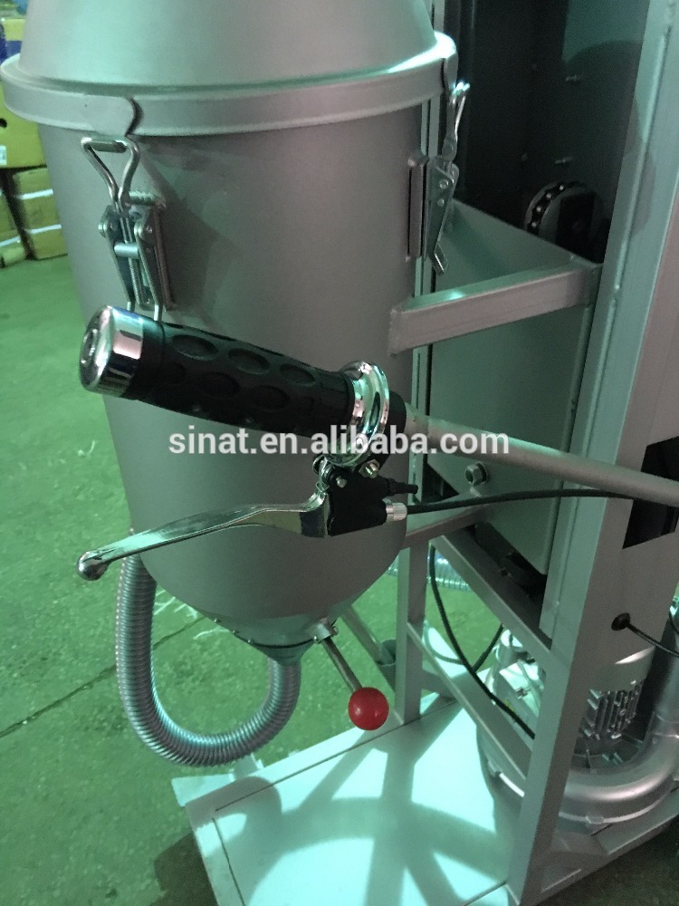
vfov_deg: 61.7
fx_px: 758
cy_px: 453
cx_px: 340
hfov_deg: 48.2
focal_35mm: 29
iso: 320
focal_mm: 4.15
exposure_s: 1/17
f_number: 2.2
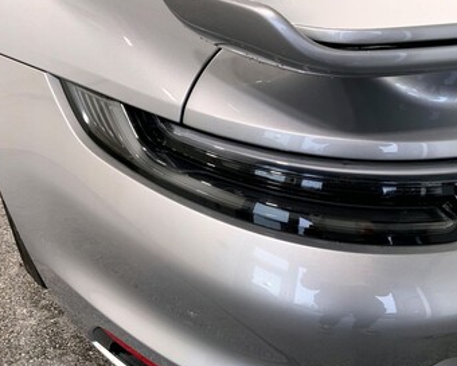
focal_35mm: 35
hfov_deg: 51.3
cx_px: 269
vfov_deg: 42.2
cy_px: 173
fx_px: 473
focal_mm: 3
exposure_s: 1/122
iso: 32
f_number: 1.8
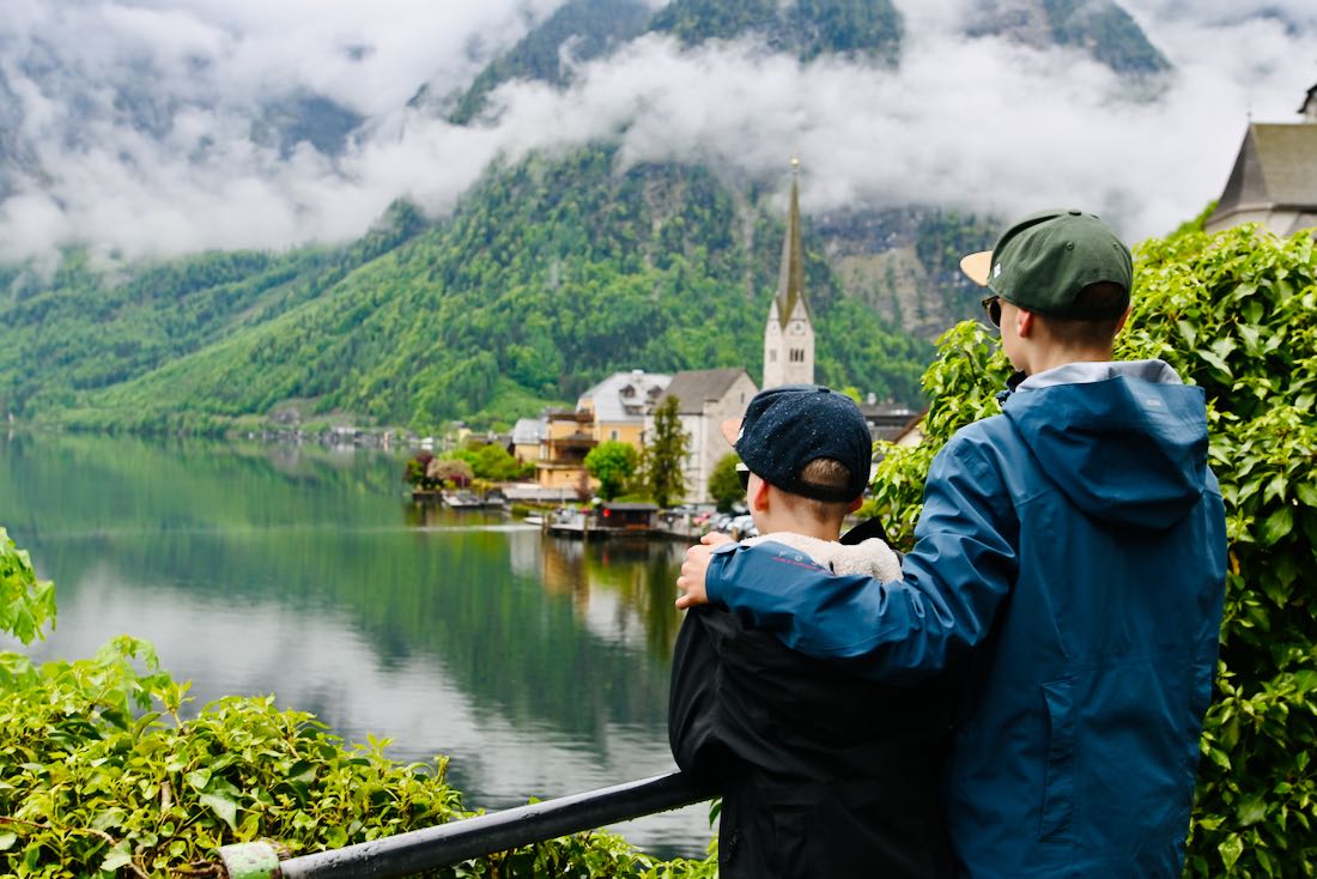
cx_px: 658
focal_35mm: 36
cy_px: 440
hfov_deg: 53.1
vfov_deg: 36.9
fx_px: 1317
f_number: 4.5
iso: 200
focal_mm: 24
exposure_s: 1/250
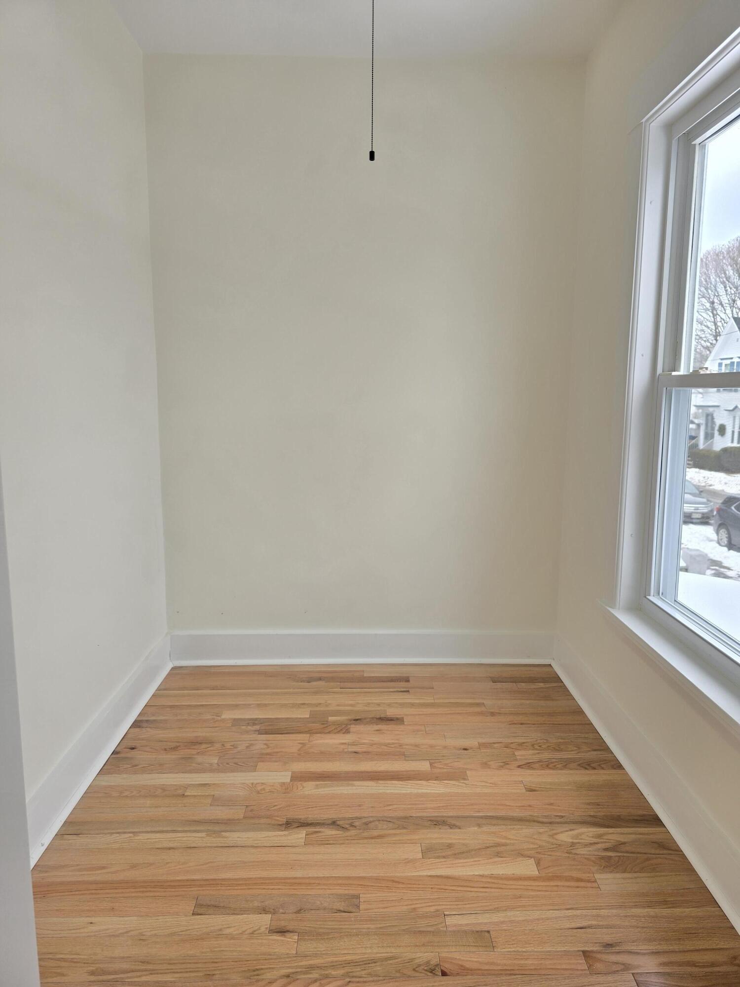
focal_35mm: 23
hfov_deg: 58.9
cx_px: 370
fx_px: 656
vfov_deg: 73.9
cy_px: 494
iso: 40
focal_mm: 6.3
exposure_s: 1/120
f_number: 1.7
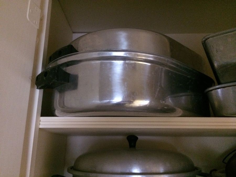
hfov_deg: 60.0
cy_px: 88
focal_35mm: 30
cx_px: 118
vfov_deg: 46.8
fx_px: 205
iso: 640
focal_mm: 4.12
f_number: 2.2
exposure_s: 1/15
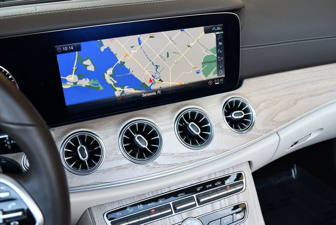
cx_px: 168
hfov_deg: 53.1
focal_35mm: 36
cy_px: 112
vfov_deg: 36.9
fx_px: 336
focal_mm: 18
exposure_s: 1/250
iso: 560
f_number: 3.5
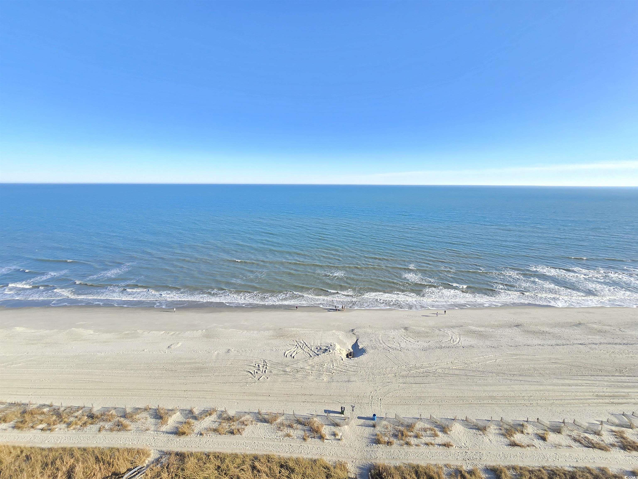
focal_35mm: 13
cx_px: 319
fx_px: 240
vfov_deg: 89.9
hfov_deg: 106.2
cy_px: 240
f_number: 2.2
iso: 50
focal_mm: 2.2
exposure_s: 1/850
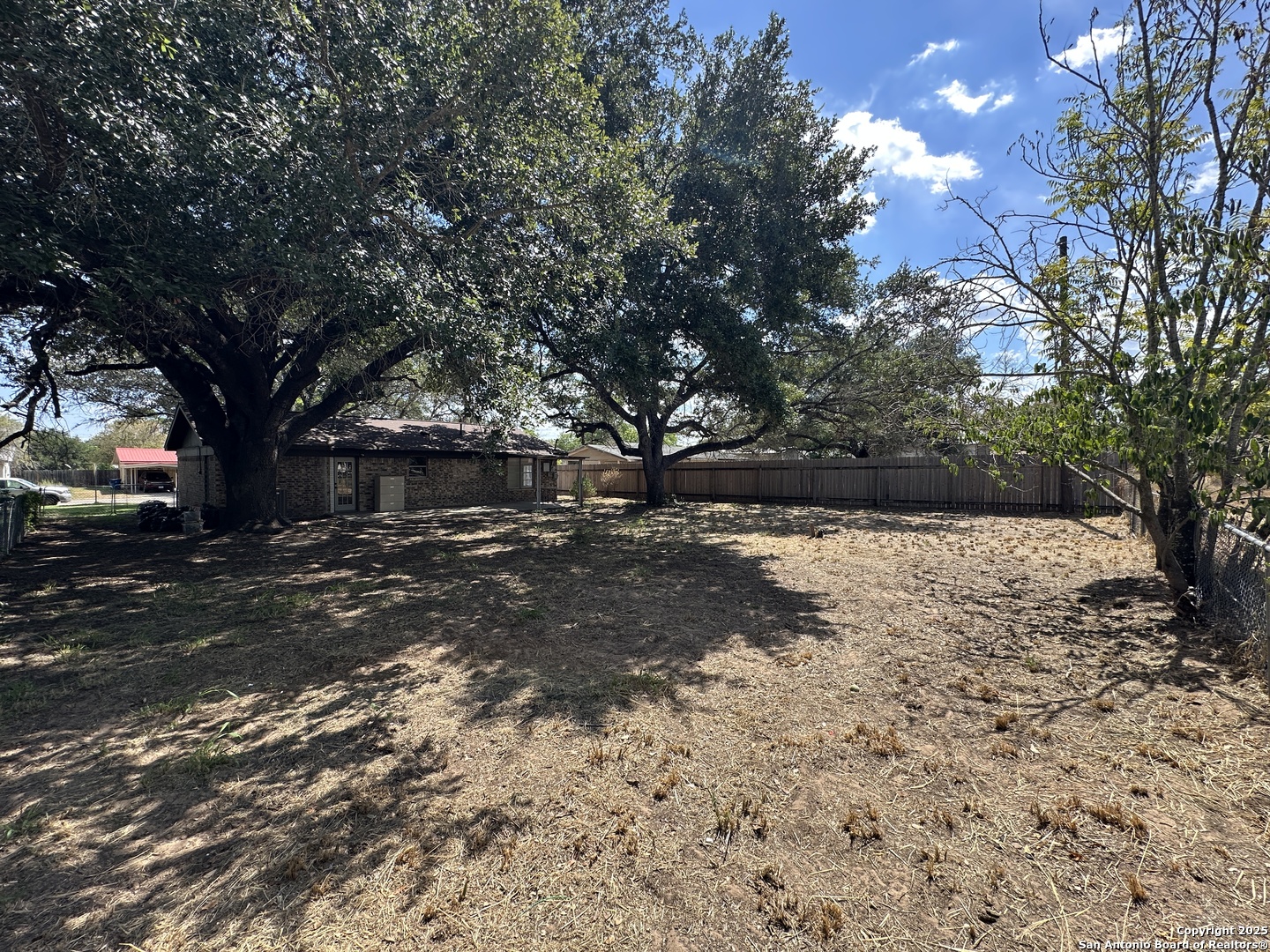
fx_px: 514
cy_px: 476
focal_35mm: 14
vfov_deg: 85.7
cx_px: 635
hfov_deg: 102.1
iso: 40
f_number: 2.2
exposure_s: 1/602
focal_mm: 2.22
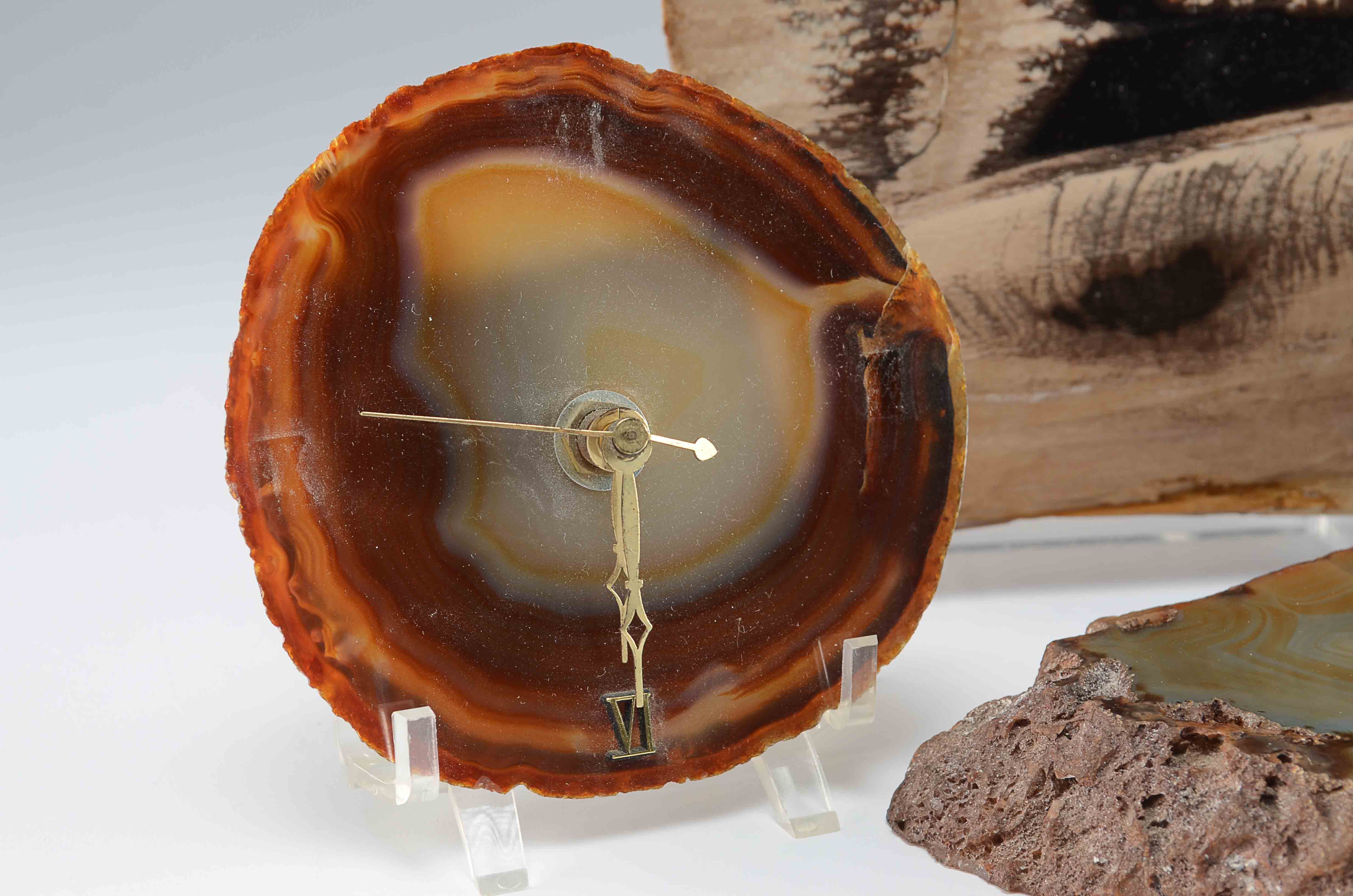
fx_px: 2532
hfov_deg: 29.9
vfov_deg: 20.1
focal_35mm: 68
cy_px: 448
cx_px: 676
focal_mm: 45
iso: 100
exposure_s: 1/80
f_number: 9
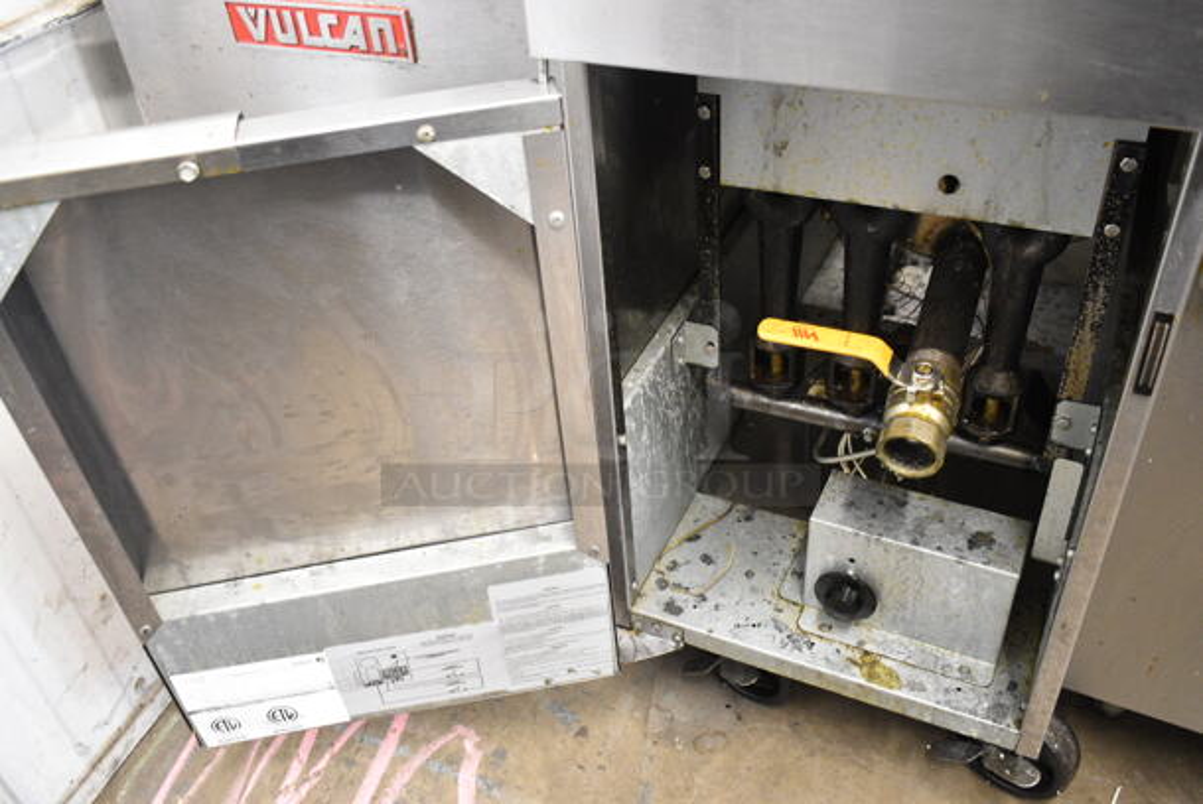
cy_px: 402
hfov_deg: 59.4
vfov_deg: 41.8
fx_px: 1054
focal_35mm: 32
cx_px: 602
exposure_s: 1/30
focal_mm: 21
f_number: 3.8
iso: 1800
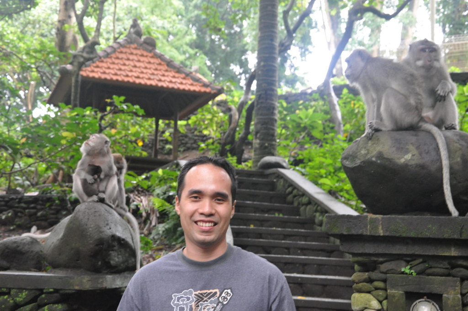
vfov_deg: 23.7
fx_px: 740
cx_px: 234
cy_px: 156
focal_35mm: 57
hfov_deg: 35.1
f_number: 7.1
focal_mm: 38
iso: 2000
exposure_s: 1/50
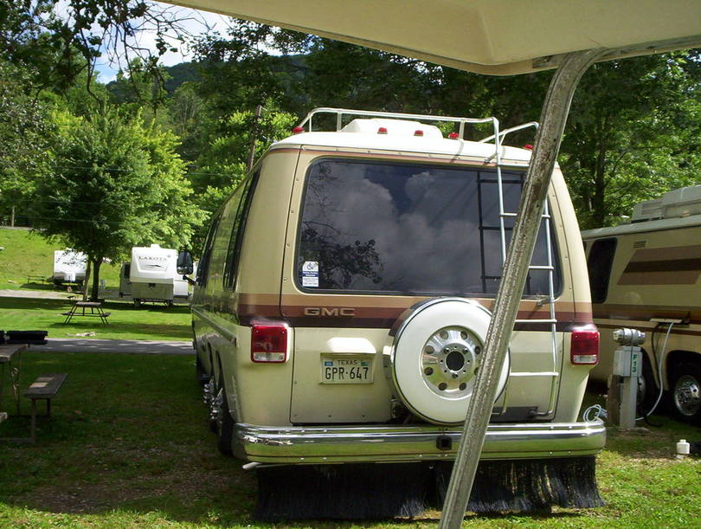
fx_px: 771
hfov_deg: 48.9
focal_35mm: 38
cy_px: 264
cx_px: 350
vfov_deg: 37.8
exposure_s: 1/474
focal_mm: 4.99
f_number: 4.5
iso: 100
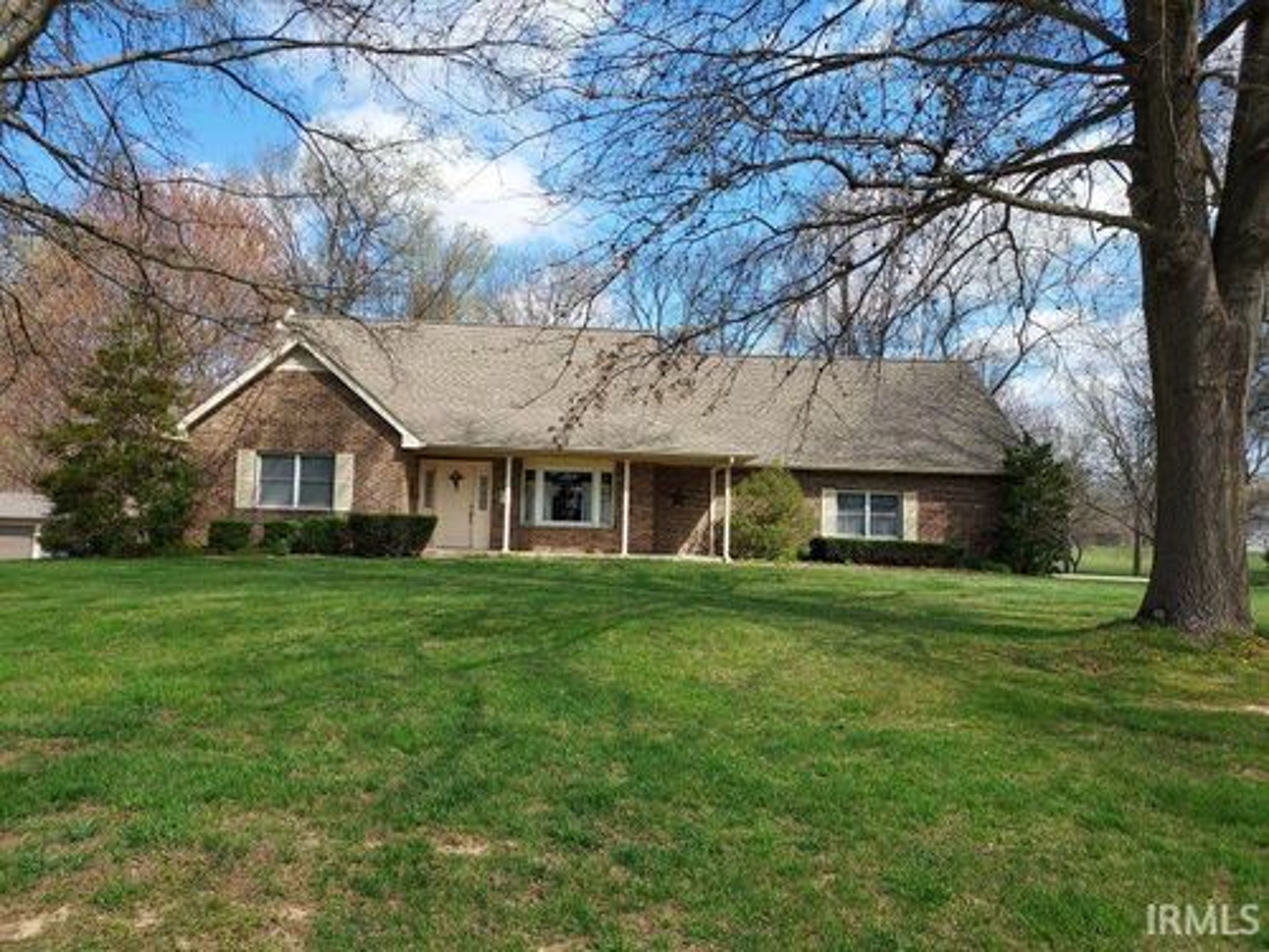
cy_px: 476
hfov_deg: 71.6
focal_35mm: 24
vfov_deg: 56.8
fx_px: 880
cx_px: 634
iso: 40
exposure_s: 1/772
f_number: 1.8
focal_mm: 4.6
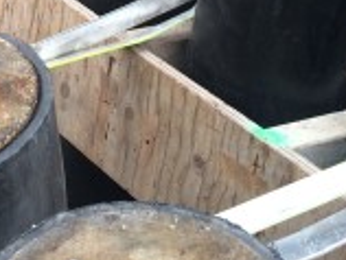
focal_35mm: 119
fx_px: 1191
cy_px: -192
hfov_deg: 16.2
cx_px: -4
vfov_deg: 11.6
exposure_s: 1/120
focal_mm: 4.15
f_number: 2.2
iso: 40
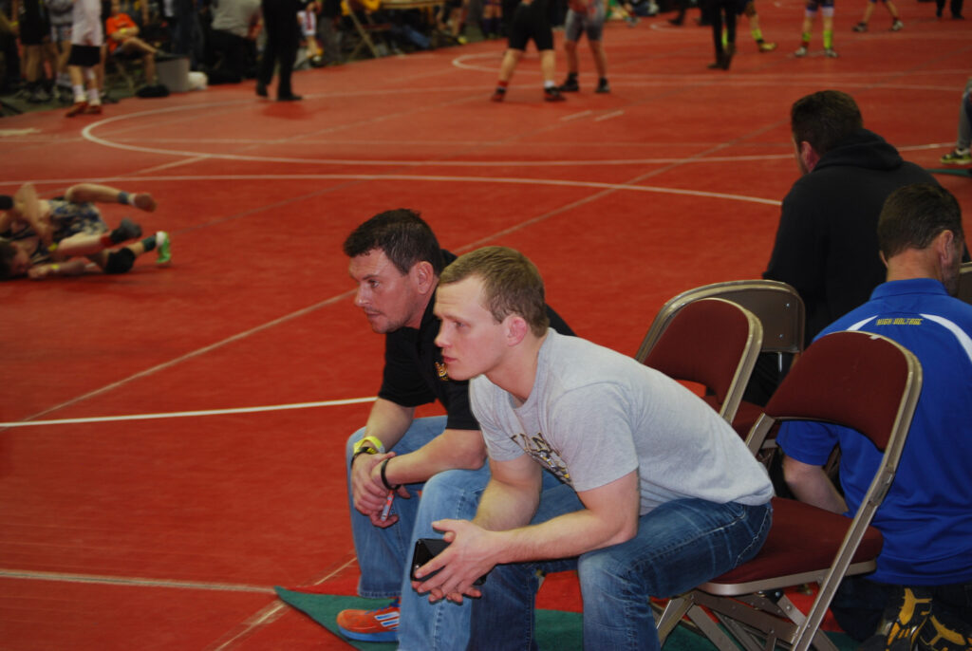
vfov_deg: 15.2
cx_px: 486
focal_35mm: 90
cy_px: 326
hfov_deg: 22.6
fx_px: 2433
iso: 250
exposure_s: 1/60
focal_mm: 60
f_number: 4.2
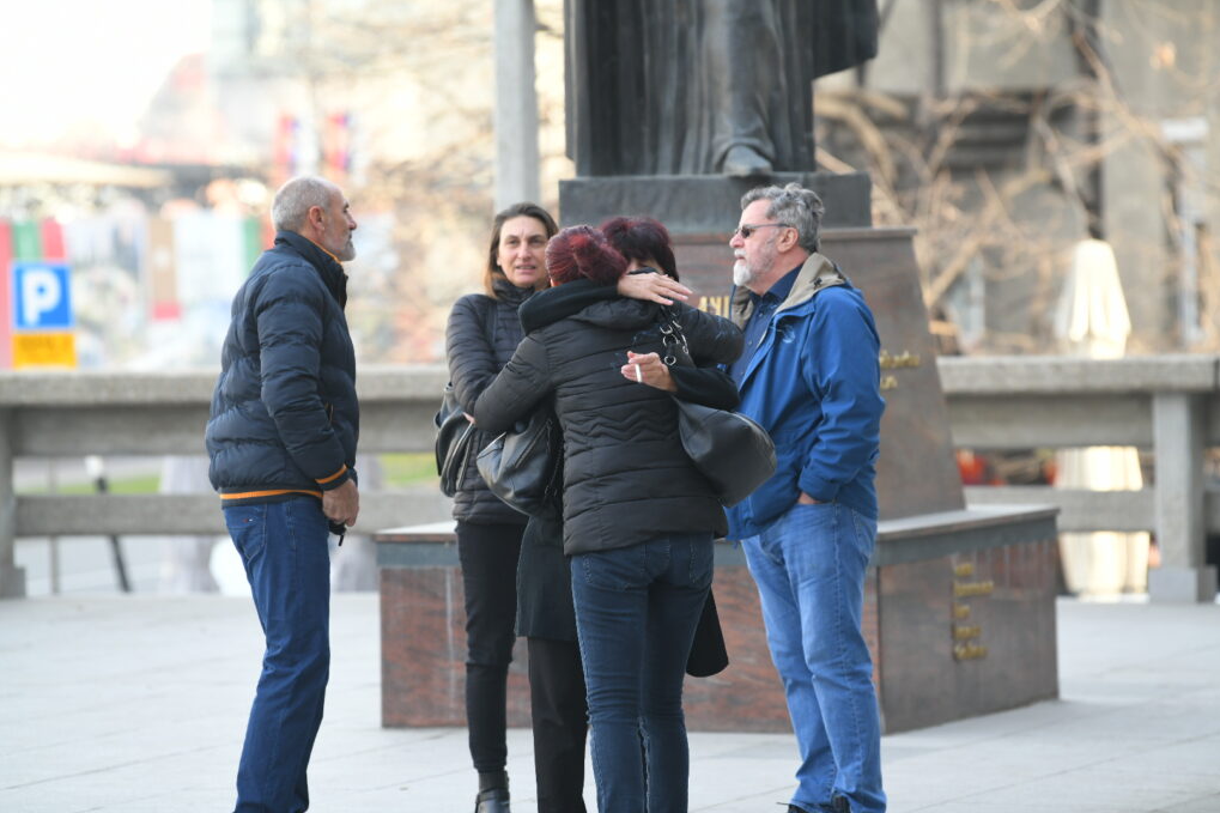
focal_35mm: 201
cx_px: 612
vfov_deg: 6.8
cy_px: 408
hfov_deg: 10.2
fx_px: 6810
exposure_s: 1/400
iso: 500
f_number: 4
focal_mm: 200
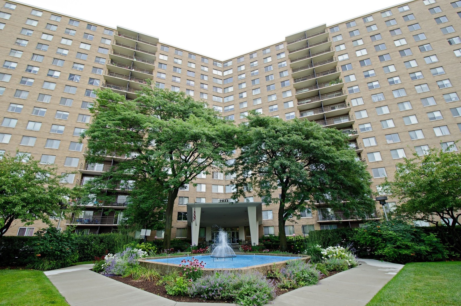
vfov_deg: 77.1
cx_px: 230
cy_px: 153
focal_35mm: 15
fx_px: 192
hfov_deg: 100.5
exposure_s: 1/50
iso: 200
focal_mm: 10
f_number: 9
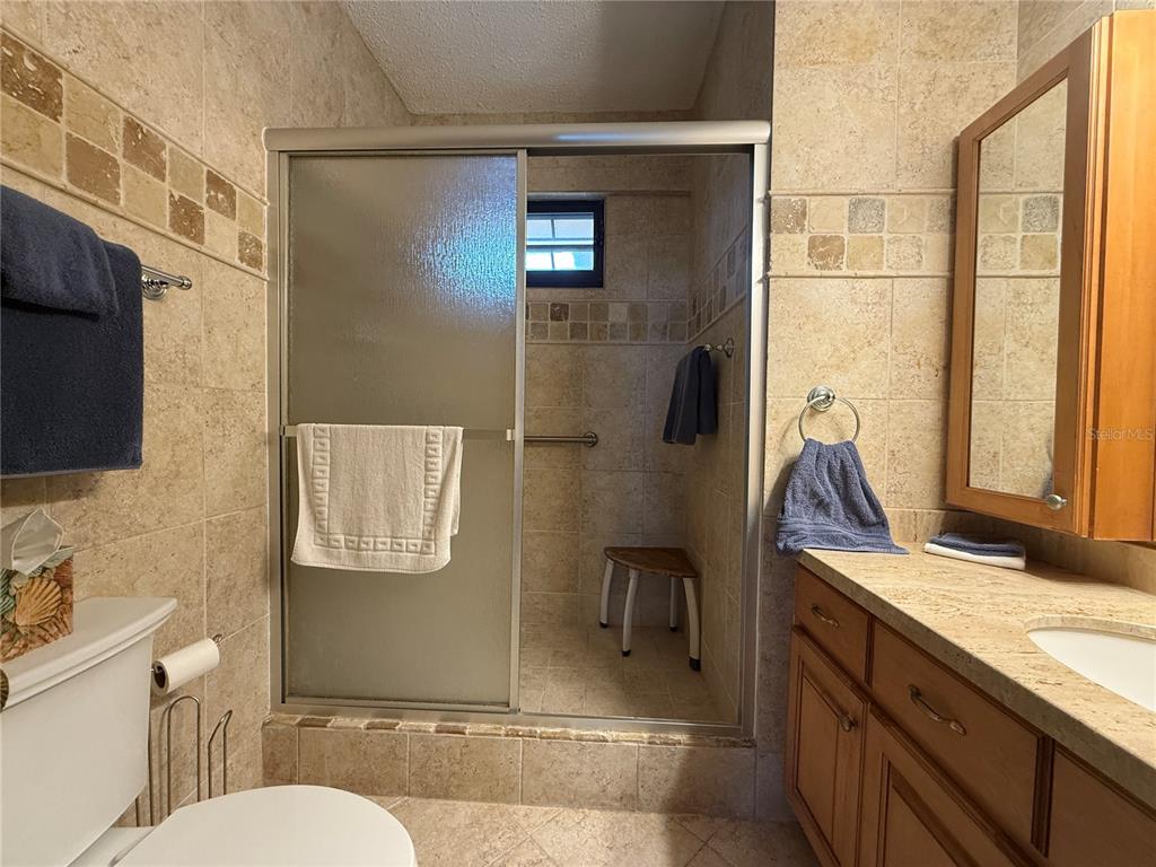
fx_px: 468
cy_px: 434
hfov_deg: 102.1
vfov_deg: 85.7
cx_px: 578
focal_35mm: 14
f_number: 2.2
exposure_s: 1/60
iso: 250
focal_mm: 2.22
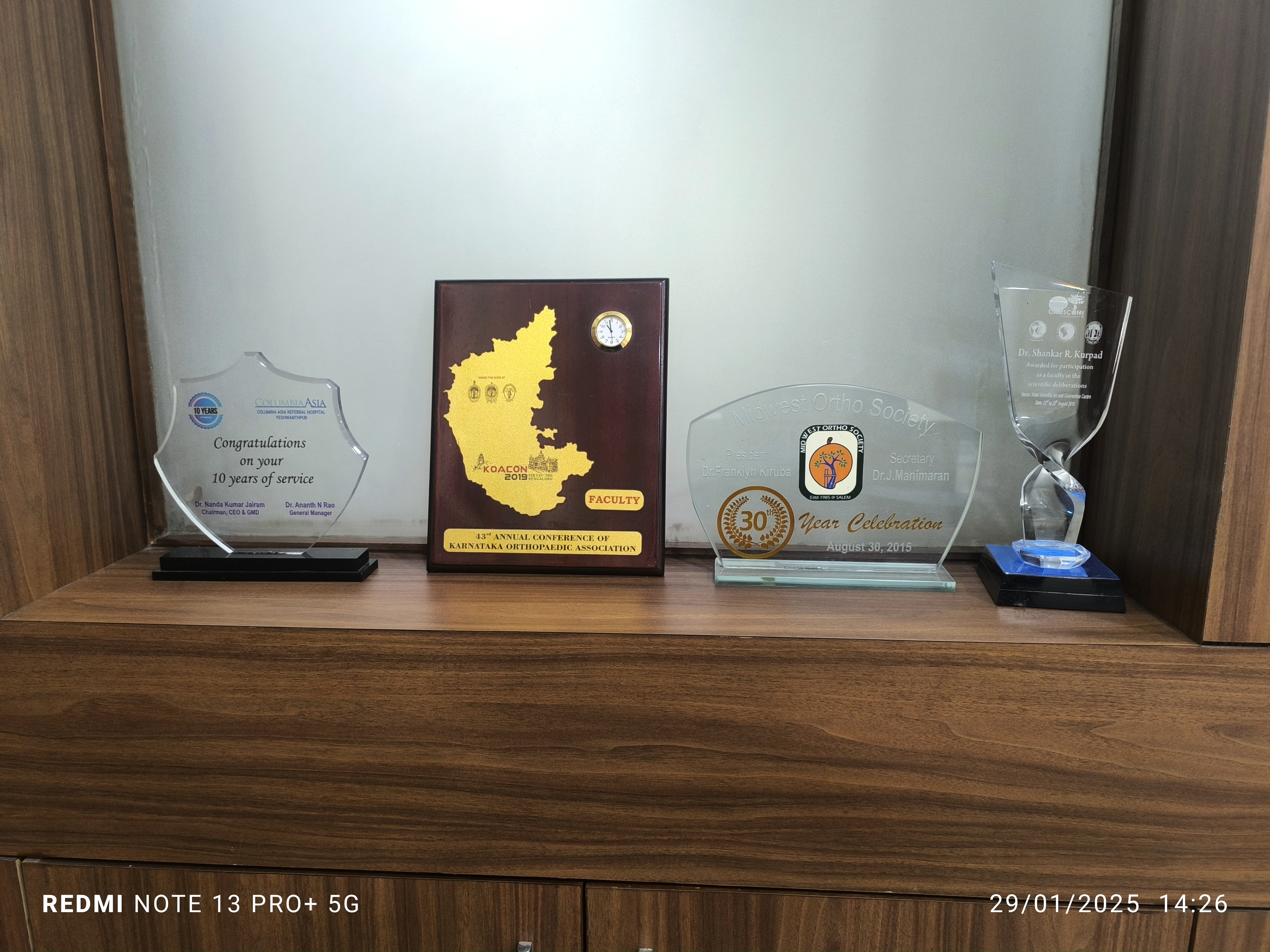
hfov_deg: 73.9
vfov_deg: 58.9
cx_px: 635
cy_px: 476
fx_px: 844
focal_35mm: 23
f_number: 1.65
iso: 1000
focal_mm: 6.14
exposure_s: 1/50
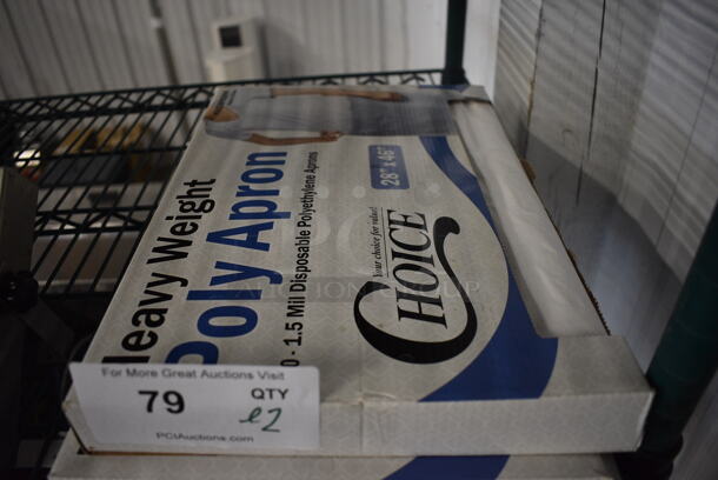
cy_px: 240
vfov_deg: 48.0
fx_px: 539
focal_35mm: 27
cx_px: 359
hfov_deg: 67.3
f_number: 3.5
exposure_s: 1/125
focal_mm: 18
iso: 1400
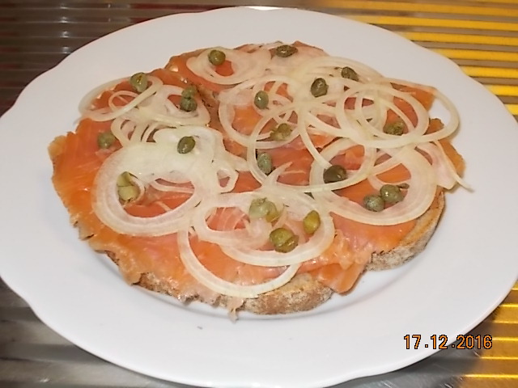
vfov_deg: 29.1
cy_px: 194
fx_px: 748
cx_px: 259
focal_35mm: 50
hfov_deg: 38.2
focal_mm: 9
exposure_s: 1/30
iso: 200
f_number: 4.5
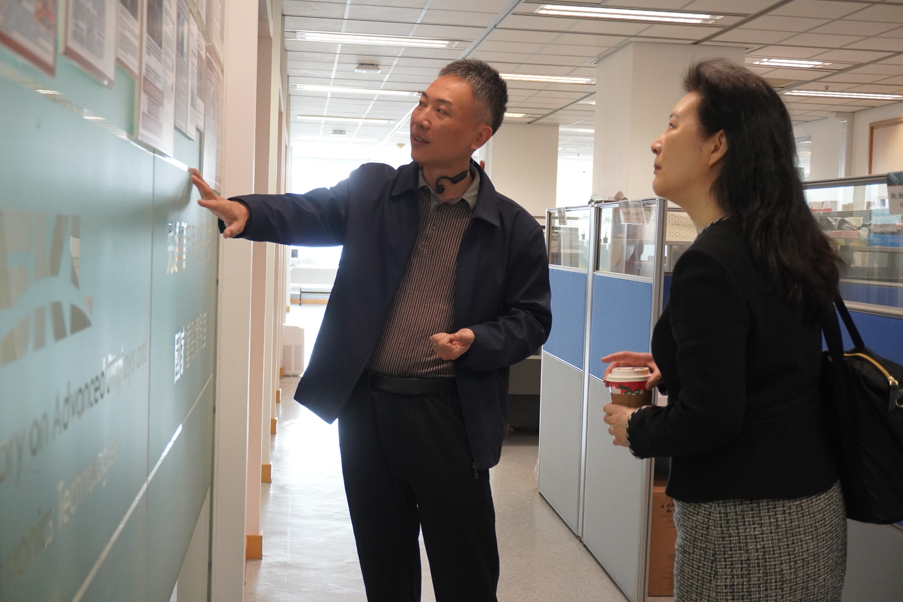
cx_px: 452
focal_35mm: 45
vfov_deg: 29.9
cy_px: 301
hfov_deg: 43.6
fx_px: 1129
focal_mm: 30
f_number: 5
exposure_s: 1/160
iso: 2500
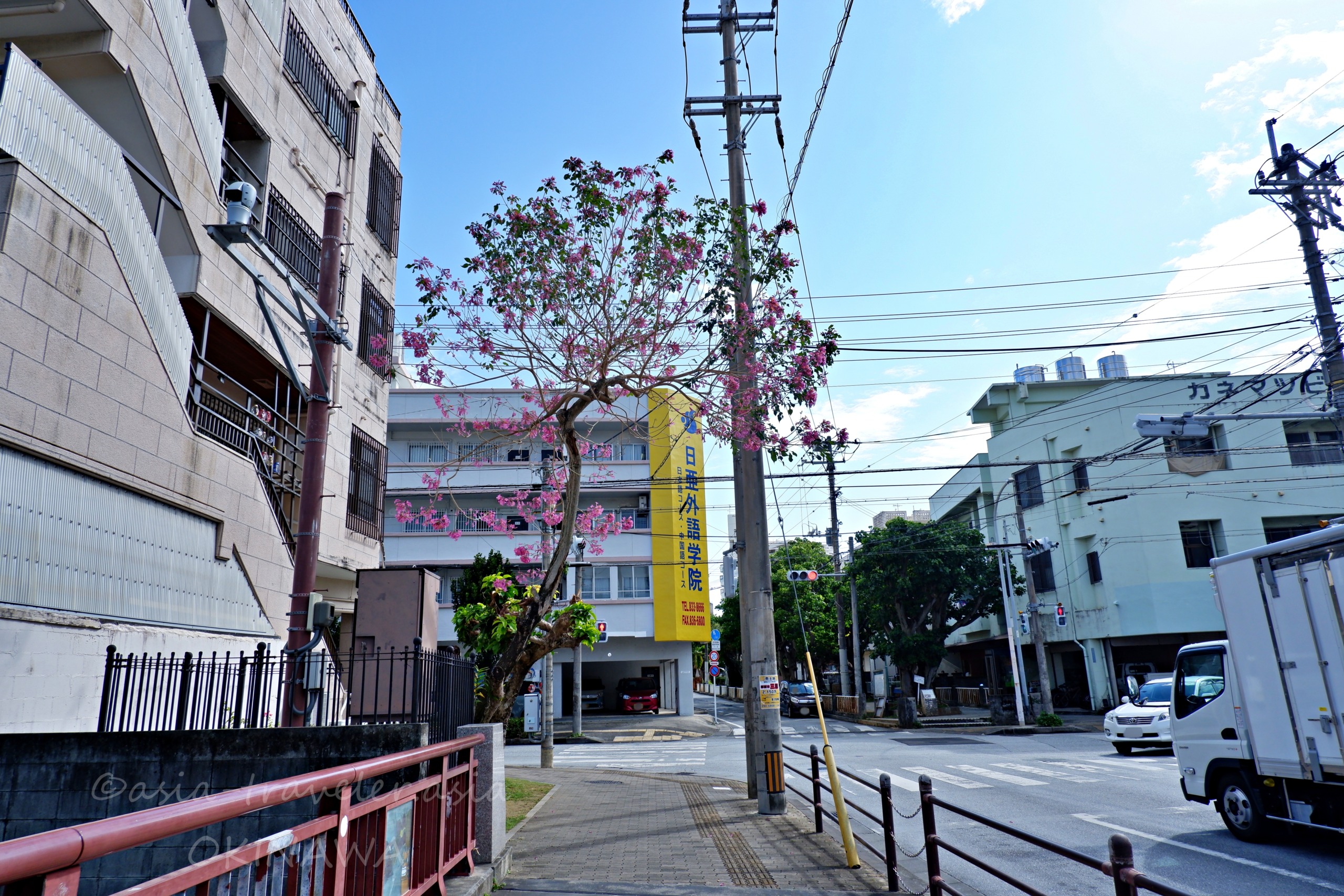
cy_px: 448
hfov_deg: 76.1
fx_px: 859
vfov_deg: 55.1
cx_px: 672
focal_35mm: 23
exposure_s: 1/480
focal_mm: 15
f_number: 8
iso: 200
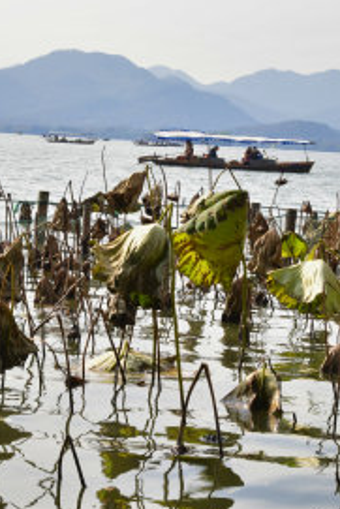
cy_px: 163
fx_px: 1754
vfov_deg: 16.5
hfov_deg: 11.1
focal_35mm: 124
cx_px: 242
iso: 100
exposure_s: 1/60
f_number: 13
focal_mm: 55
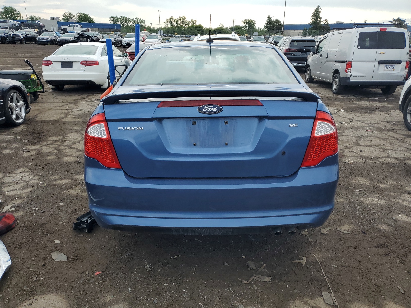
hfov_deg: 67.3
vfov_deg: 53.1
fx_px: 309
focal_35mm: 26
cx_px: 206
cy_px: 154
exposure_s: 1/1000
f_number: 1.5
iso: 50
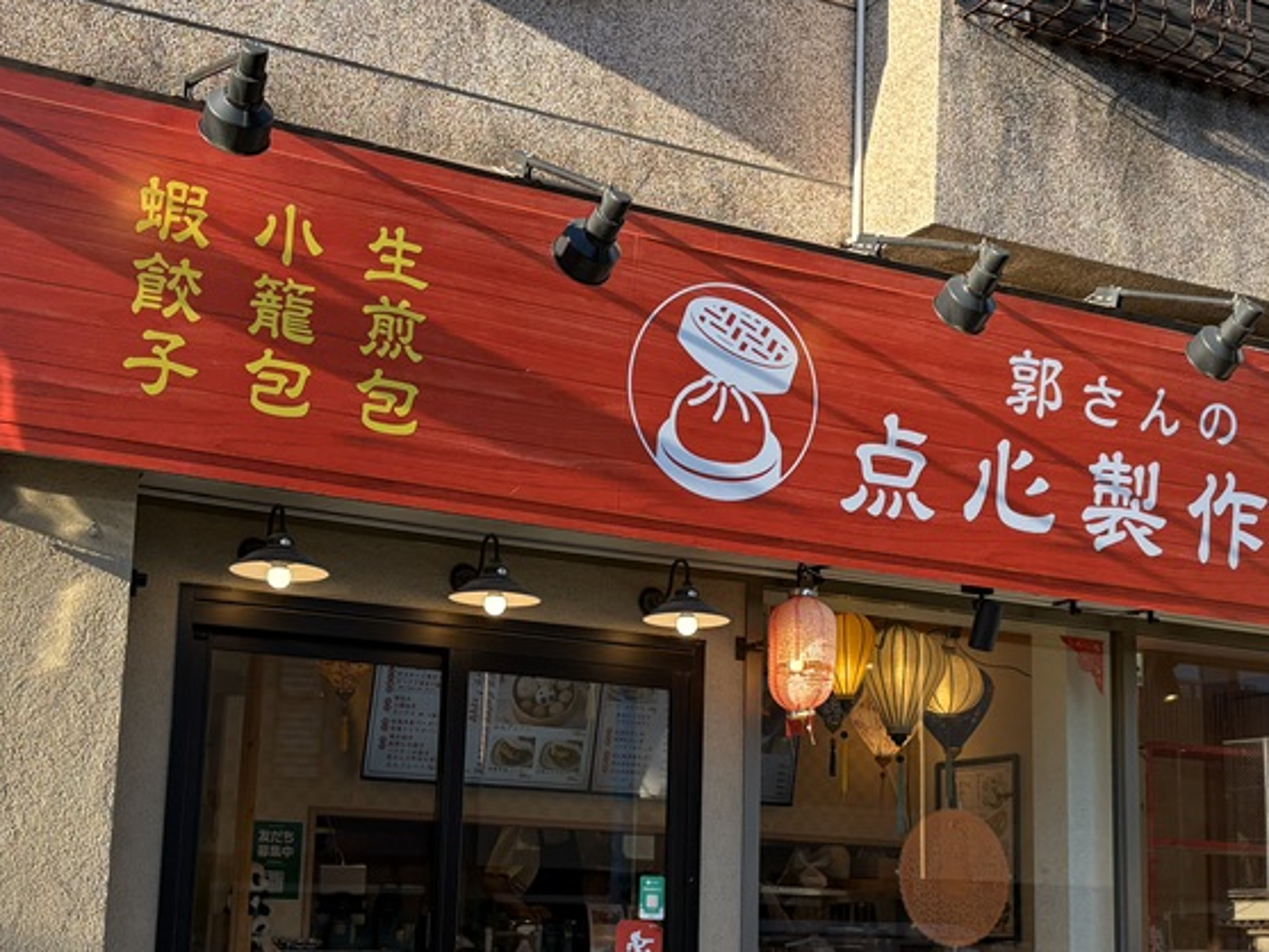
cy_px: 592
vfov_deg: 26.0
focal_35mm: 56
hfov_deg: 34.3
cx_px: 654
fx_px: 2053
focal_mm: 5.96
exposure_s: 1/566
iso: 50
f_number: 1.6
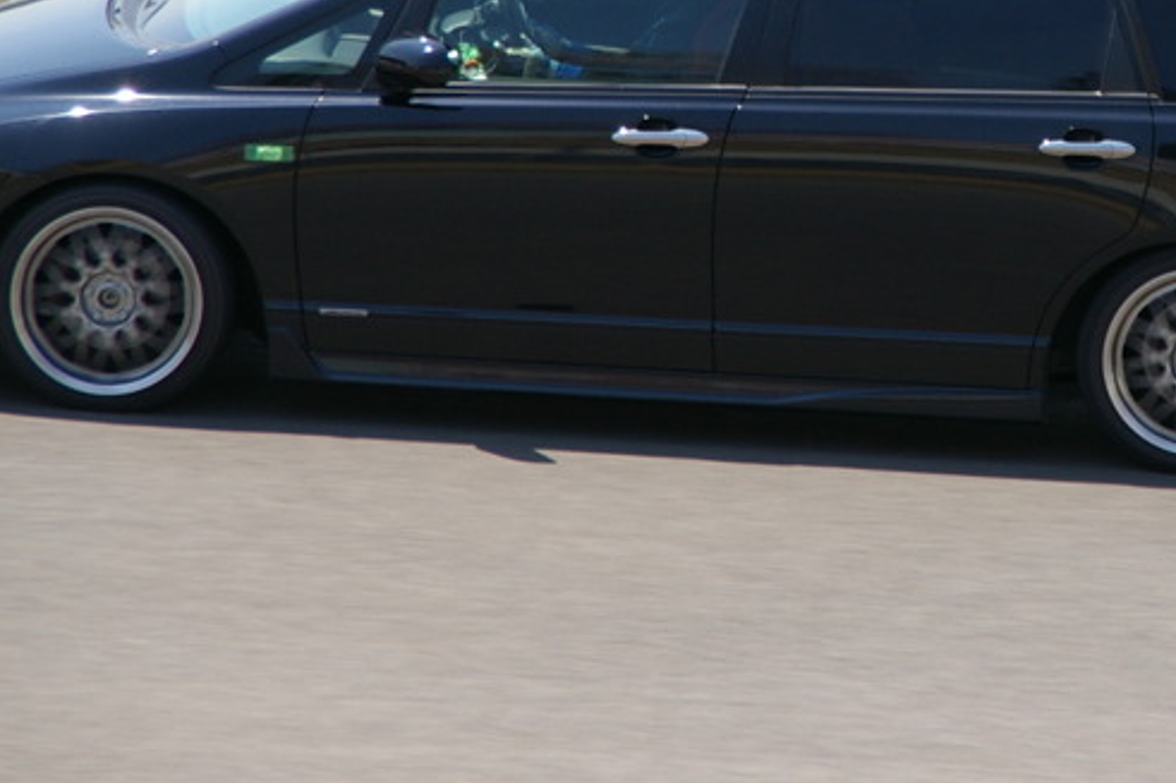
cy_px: 53
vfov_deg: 2.6
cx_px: 1051
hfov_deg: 3.9
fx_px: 17372
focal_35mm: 532
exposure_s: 1/350
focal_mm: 170
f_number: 8
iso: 200
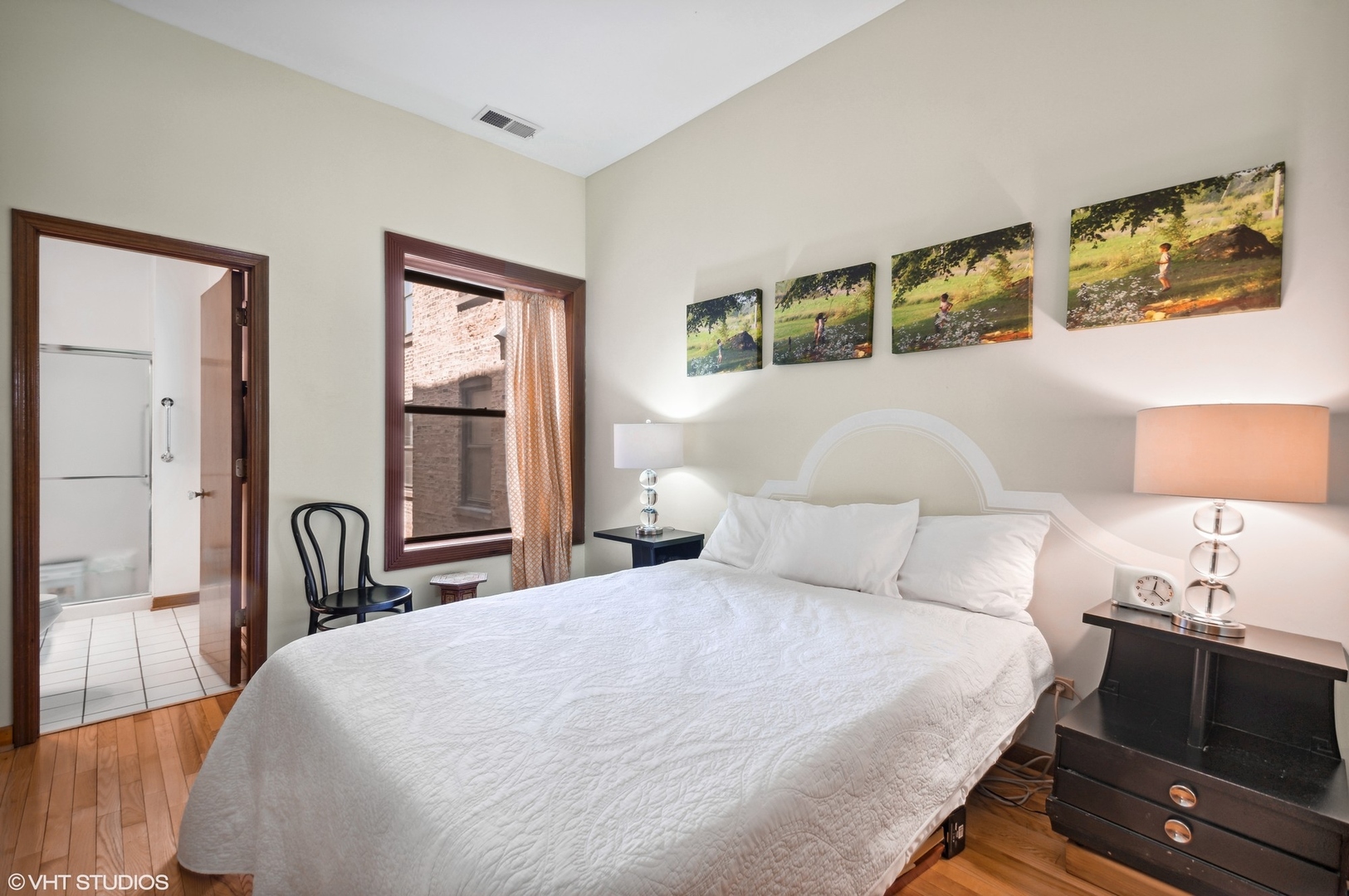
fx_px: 562
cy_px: 448
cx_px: 674
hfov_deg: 100.4
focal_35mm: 15
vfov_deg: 77.2
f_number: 11
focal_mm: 10
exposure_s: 1/2.5
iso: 100
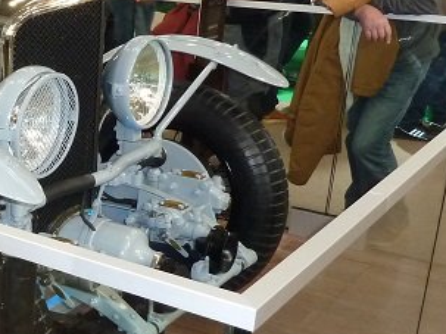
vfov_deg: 22.2
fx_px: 850
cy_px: 185
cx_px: -124
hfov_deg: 25.6
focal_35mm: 66
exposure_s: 1/30
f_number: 3.3
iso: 250
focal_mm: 4.1
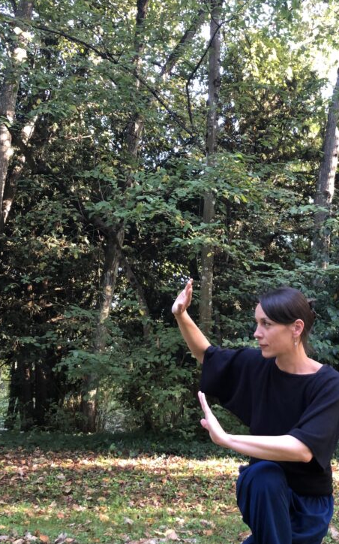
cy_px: 319
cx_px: 208
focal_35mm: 42
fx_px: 621
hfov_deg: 30.4
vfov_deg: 47.0
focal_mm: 3.99
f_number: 1.8
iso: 125
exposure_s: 1/60
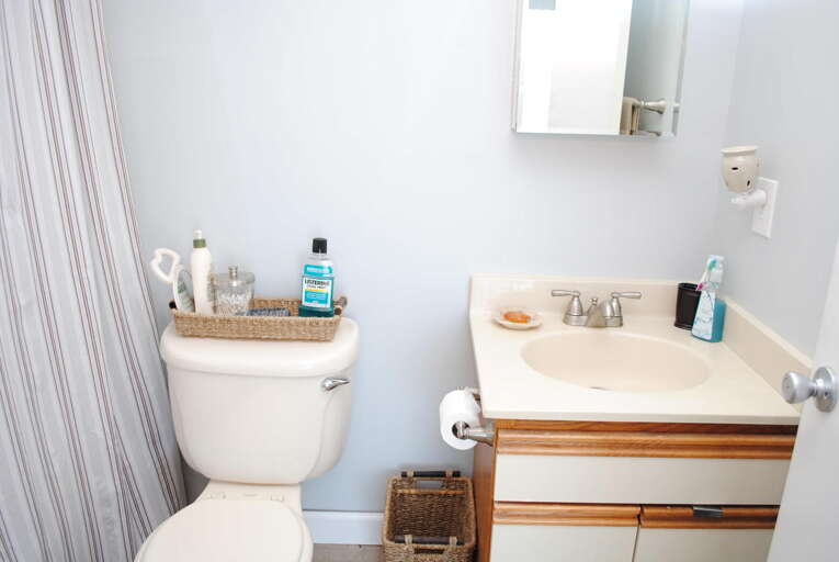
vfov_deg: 48.0
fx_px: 630
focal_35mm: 27
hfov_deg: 67.3
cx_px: 420
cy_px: 281
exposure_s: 1/60
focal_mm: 18
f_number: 4
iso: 200
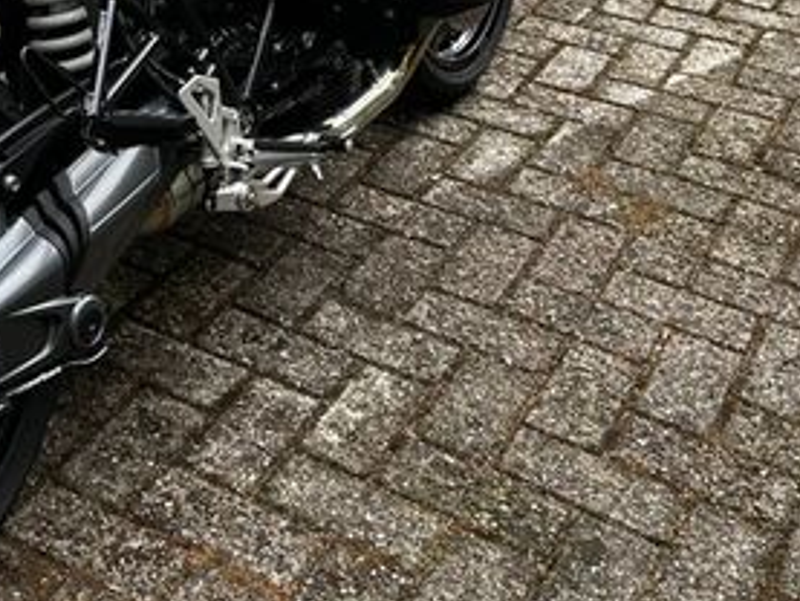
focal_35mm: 60
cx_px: 92
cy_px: -66
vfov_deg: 22.9
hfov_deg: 30.8
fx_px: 1387
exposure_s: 1/121
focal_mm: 5.1
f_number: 1.6
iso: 64
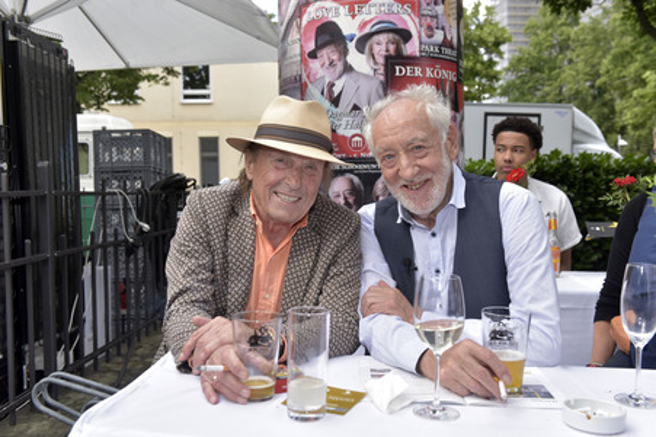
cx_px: 328
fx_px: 656
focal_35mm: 36
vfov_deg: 36.8
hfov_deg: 53.2
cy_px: 218
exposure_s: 1/160
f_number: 6.3
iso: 400
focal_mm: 36
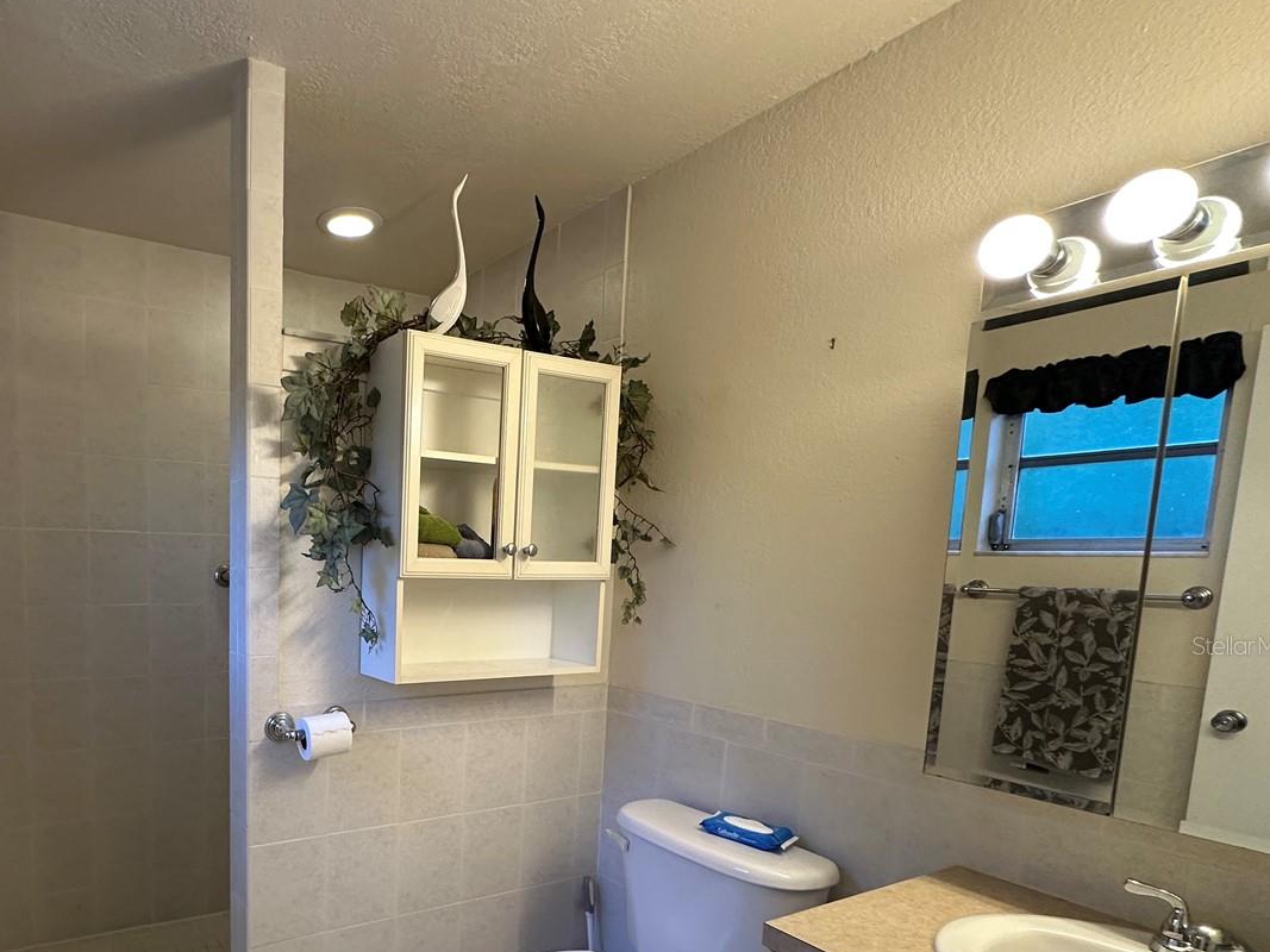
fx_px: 770
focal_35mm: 21
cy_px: 645
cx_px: 352
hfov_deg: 74.6
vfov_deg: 61.7
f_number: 2.2
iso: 320
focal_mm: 2.22
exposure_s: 1/120
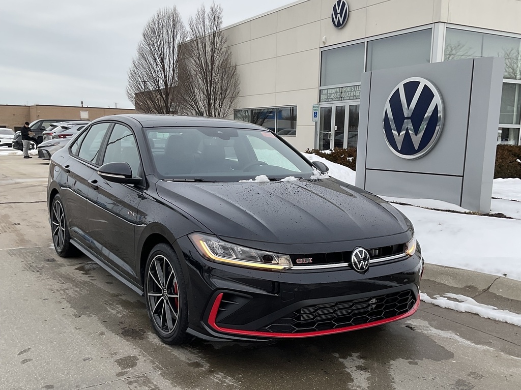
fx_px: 436
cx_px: 260
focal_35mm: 29
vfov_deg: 48.2
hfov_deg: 61.7
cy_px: 195
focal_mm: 3
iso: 16
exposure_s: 1/627
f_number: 1.8
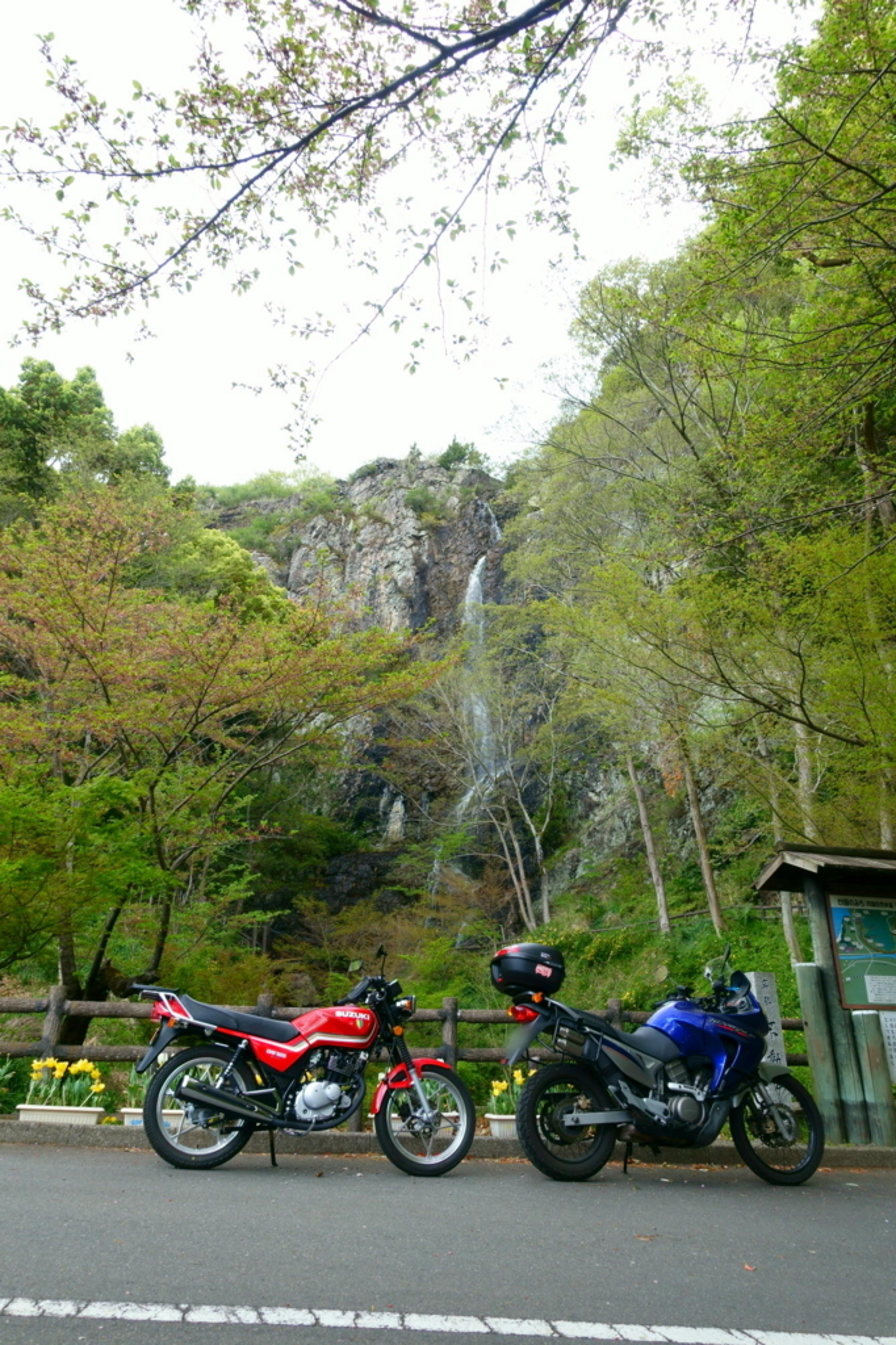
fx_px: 897
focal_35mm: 24
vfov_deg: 73.8
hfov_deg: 53.1
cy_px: 672
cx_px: 448
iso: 125
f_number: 4
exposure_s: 1/125
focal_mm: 8.8
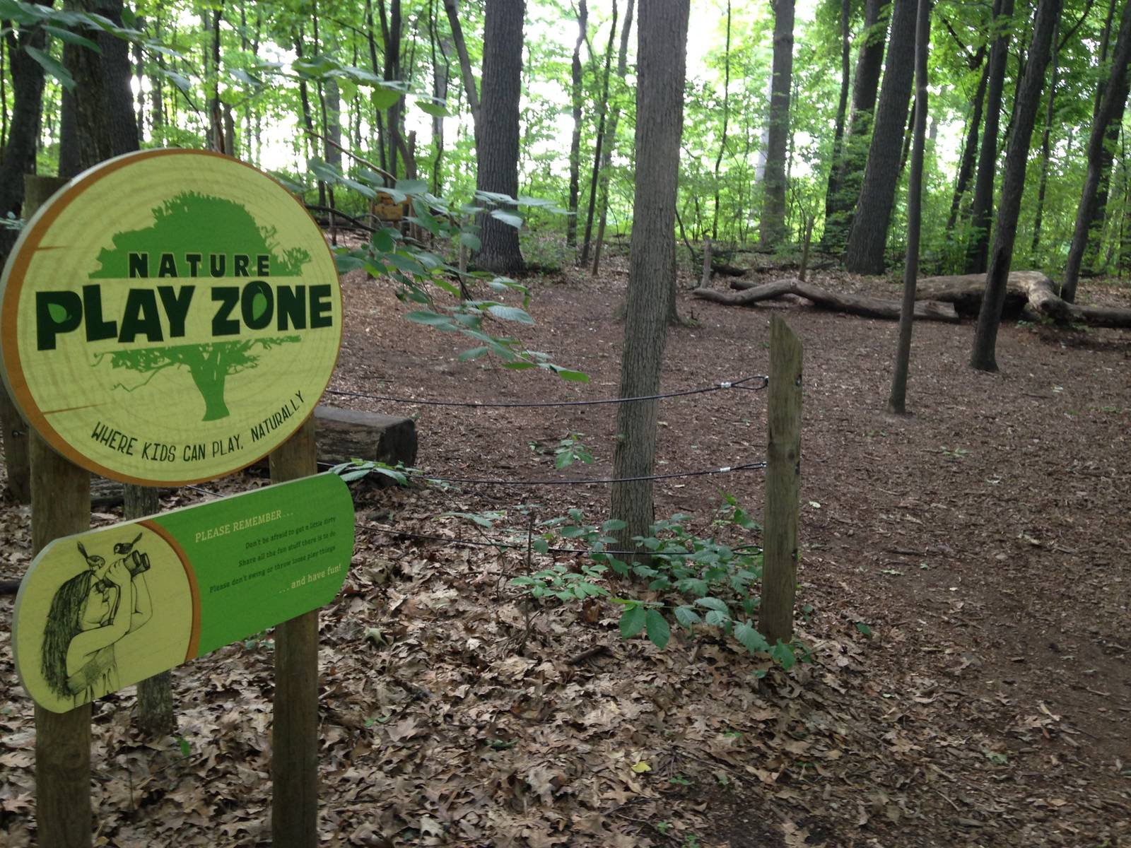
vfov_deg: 42.9
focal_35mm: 33
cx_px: 566
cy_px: 424
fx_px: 1078
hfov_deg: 55.4
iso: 64
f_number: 2.4
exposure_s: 1/20
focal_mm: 4.12
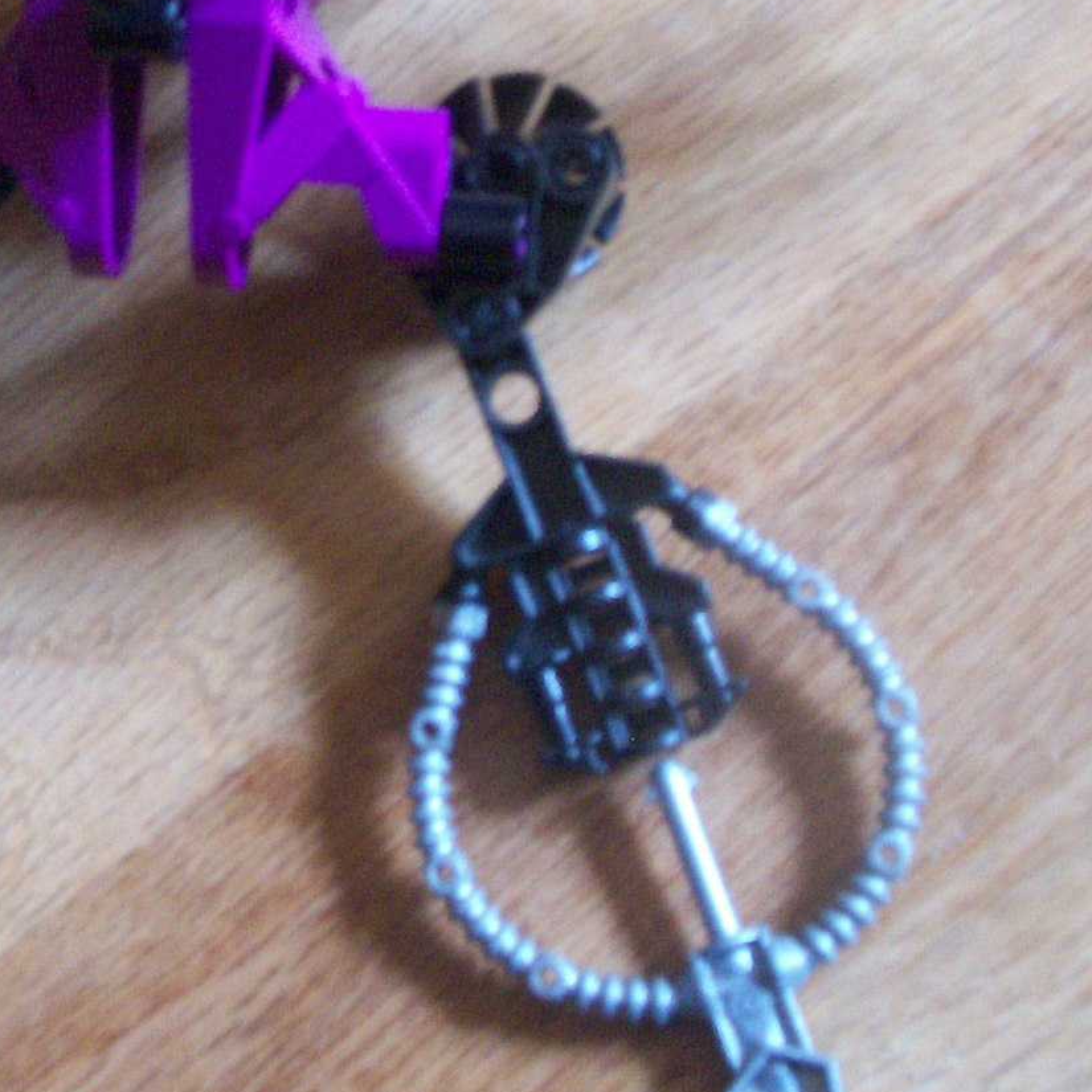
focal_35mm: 79
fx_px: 2820
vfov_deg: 21.6
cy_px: 169
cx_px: 161
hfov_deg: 21.5
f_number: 4.5
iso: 200
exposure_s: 1/8.99
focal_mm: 5.9
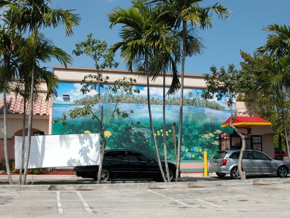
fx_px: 343
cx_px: 145
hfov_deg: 45.8
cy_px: 109
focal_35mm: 41
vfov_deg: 35.1
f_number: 7.2
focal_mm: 10.5
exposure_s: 1/385
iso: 100
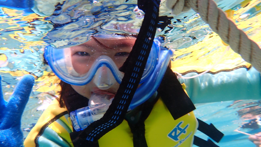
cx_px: 128
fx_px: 194
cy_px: 84
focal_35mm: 28
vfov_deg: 41.4
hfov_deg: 67.9
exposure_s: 1/500
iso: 100
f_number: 2.8
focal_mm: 4.5
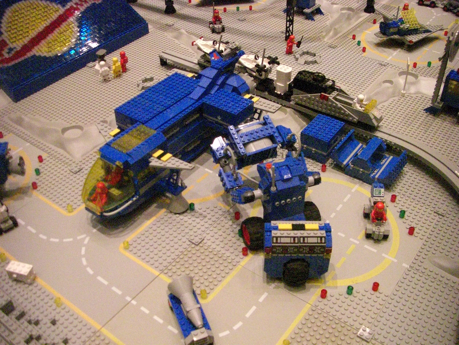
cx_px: 230
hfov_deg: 49.0
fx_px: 504
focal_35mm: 38
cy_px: 172
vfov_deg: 37.7
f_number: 3.4
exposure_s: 1/100
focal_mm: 6.3
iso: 1600
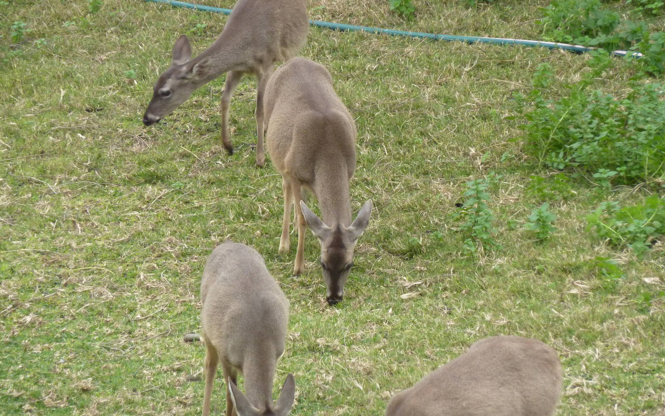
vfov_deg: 4.1
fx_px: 5782
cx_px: 332
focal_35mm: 319
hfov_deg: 6.6
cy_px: 184
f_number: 4.9
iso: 250
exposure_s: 1/125
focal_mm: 49.2
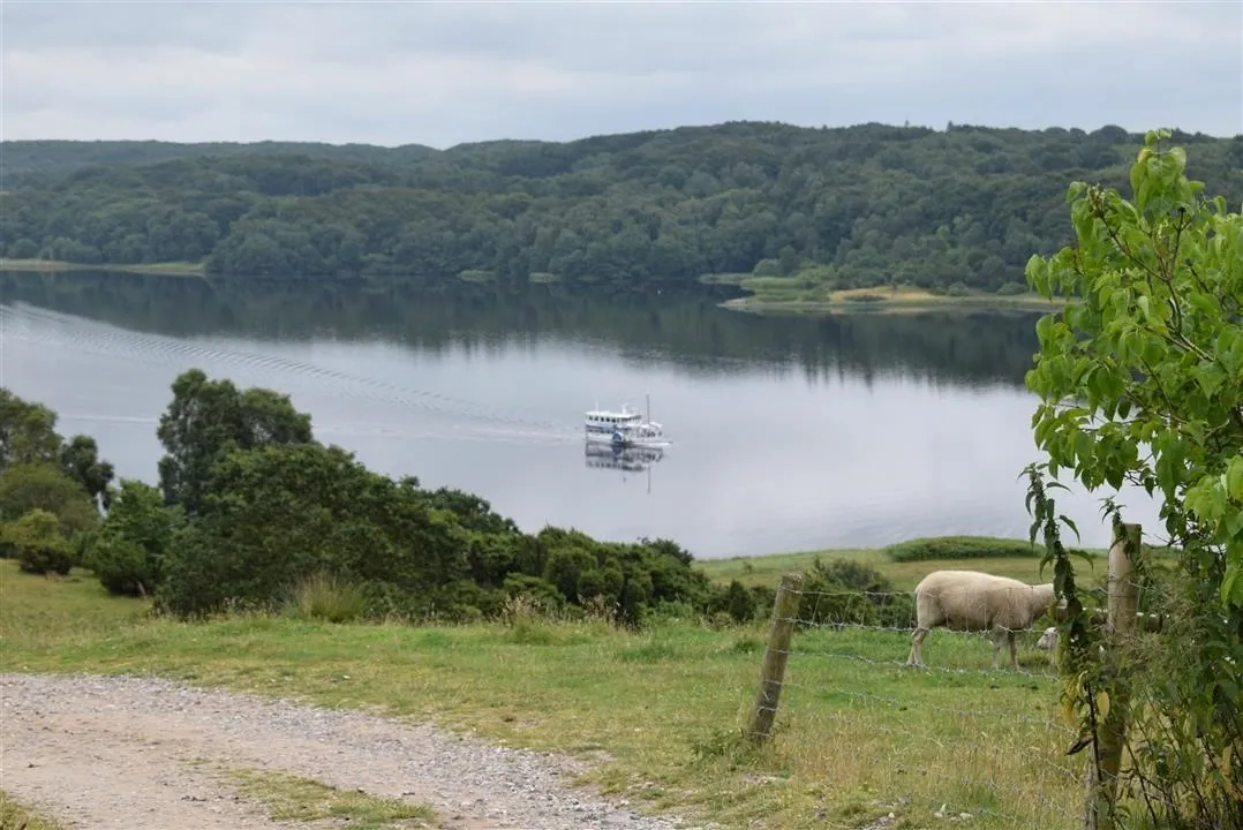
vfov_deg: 16.6
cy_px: 415
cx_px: 622
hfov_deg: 24.6
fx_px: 2850
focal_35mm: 82
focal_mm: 55
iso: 200
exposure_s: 1/320
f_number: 9
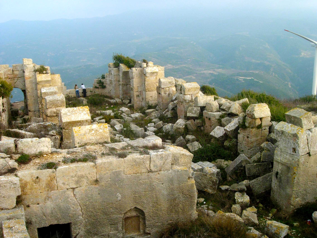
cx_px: 158
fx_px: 348
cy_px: 119
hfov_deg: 49.0
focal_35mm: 38
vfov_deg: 37.7
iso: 79
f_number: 4.8
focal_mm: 7.8
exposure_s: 1/264
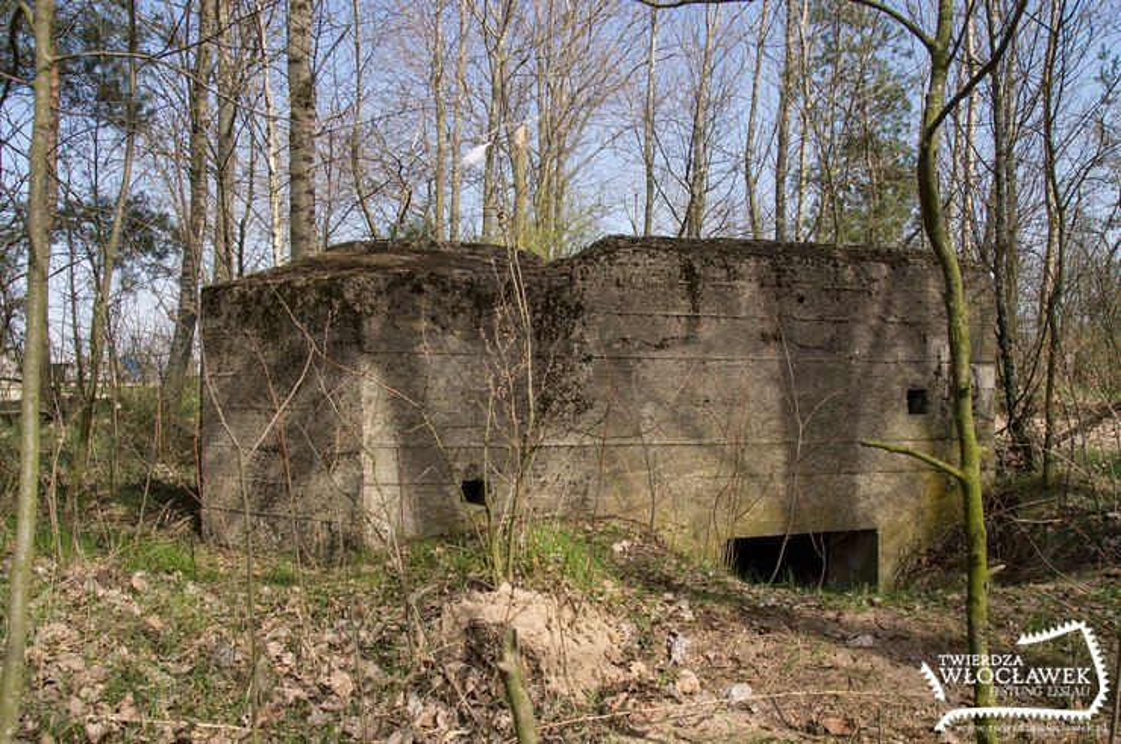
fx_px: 839
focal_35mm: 27
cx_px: 560
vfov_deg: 47.8
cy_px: 372
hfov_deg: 67.5
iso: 100
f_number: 8
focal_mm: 18
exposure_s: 1/160
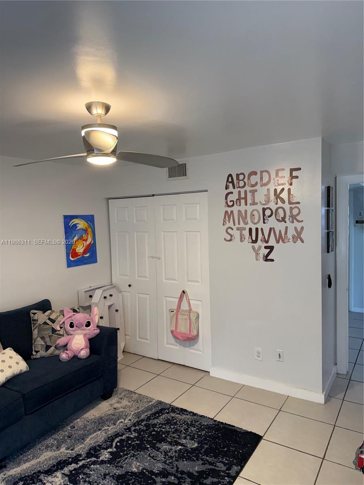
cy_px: 242
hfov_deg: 56.8
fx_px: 336
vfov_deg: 71.6
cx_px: 182
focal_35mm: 24
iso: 250
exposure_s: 1/120
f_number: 1.78
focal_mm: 6.76
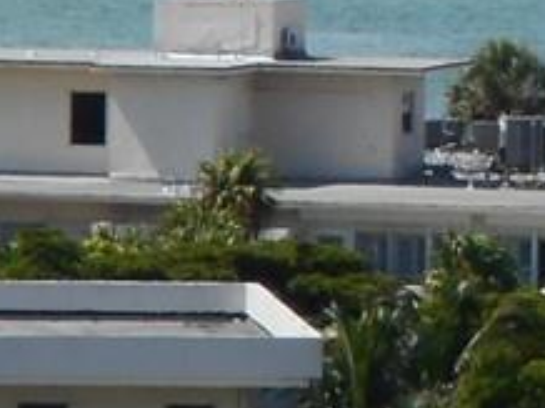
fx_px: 23134
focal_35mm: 1471
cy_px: -313
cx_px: 1218
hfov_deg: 1.3
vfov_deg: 1.0
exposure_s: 1/320
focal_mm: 36
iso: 80
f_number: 6.6
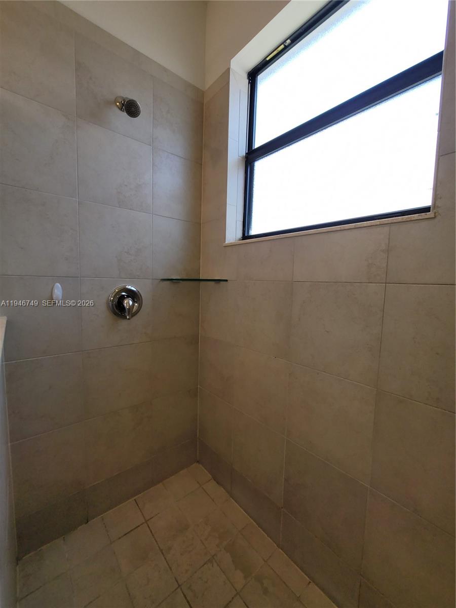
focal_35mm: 13
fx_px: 228
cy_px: 304
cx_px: 228
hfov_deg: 89.9
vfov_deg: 106.2
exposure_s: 1/170
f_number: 2.2
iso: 64
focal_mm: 2.2
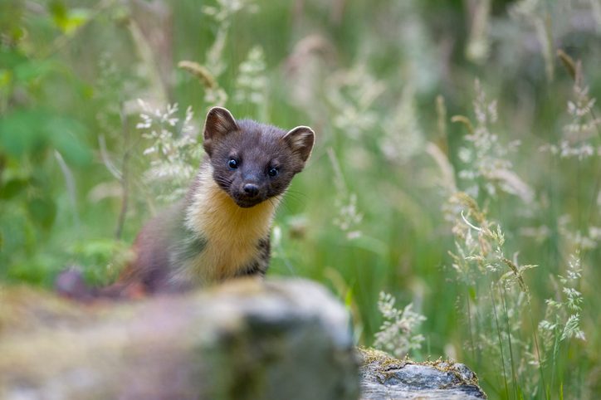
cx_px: 300
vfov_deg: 4.6
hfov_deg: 6.9
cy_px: 200
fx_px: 5006
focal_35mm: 300
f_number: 2.8
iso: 400
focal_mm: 300
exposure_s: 1/320
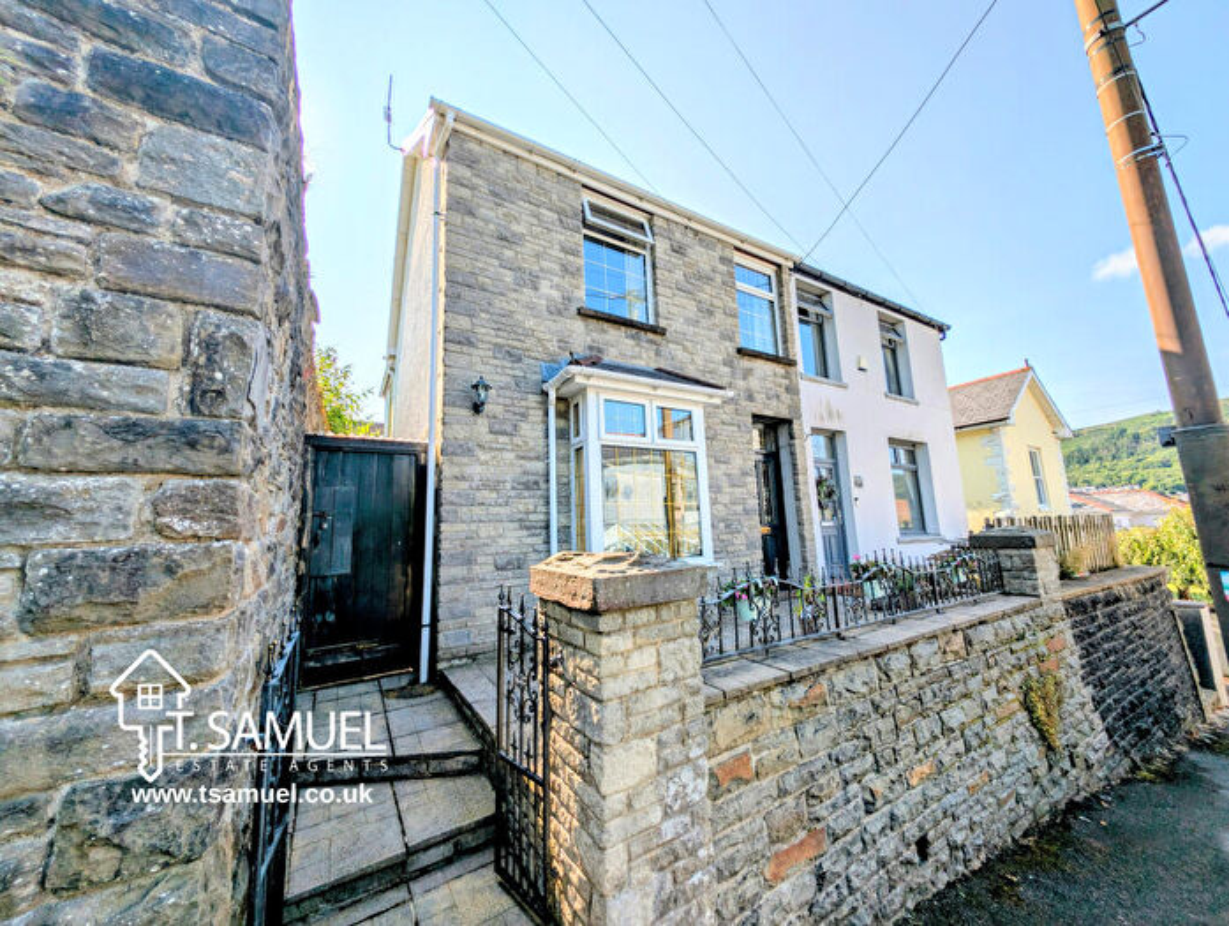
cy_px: 463
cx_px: 614
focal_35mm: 12
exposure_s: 1/3086
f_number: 1.95
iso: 29
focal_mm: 2.23
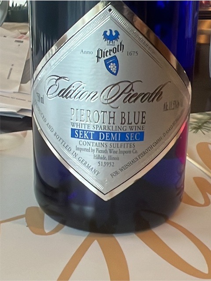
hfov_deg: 49.7
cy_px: 140
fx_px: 228
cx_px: 106
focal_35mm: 28
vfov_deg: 63.4
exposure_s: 1/40
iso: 100
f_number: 1.8
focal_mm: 1.57
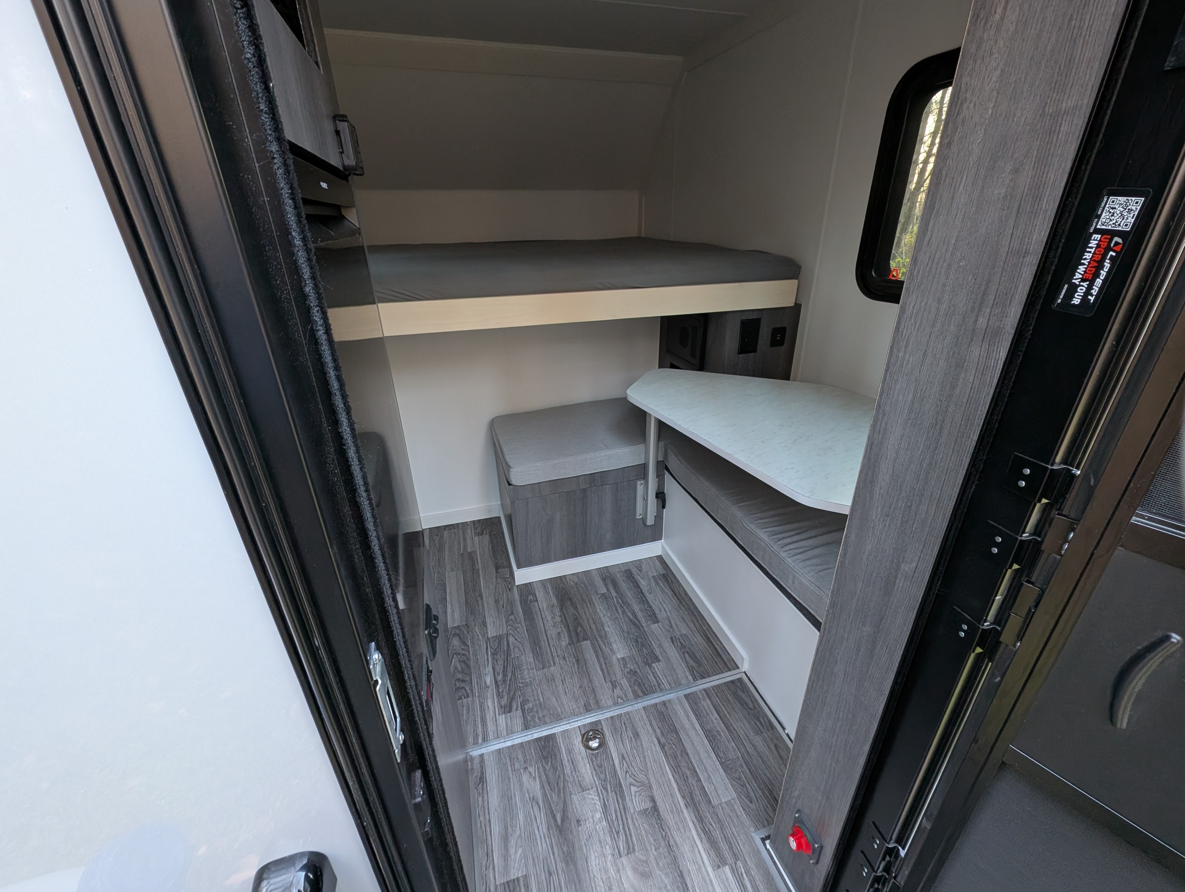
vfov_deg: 90.1
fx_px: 446
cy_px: 446
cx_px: 592
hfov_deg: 106.1
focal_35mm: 13
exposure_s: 1/23.8
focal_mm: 1.95
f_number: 2.2
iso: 223
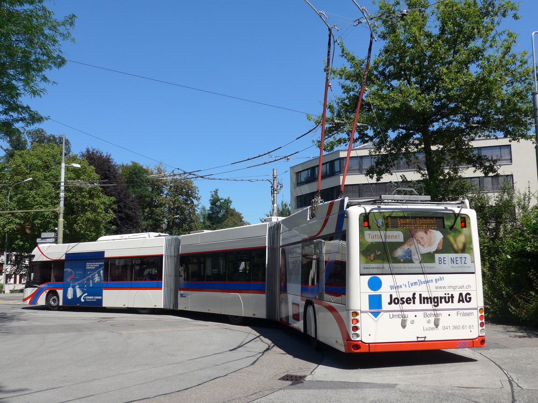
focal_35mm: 34
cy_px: 202
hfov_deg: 54.0
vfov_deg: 41.8
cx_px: 269
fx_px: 528
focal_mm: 7
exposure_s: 1/1300
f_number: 2.8
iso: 80
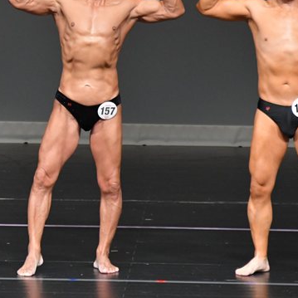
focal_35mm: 577
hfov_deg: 3.0
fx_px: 5620
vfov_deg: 3.0
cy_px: 89
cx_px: -19
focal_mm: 210
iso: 4000
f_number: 5.6
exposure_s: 1/400
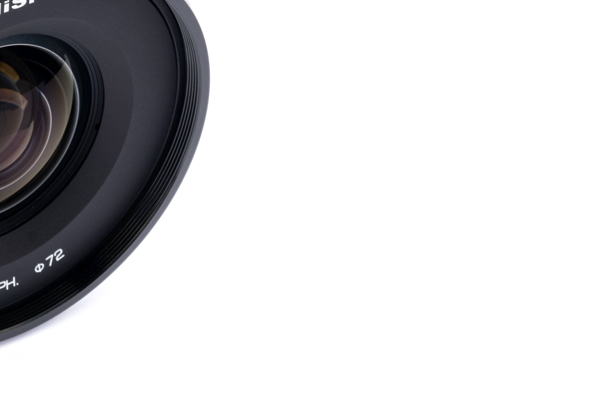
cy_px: -79
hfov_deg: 7.8
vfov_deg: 5.2
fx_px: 4466
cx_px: -273
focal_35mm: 261
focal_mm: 90
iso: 100
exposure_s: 1/160
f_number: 13
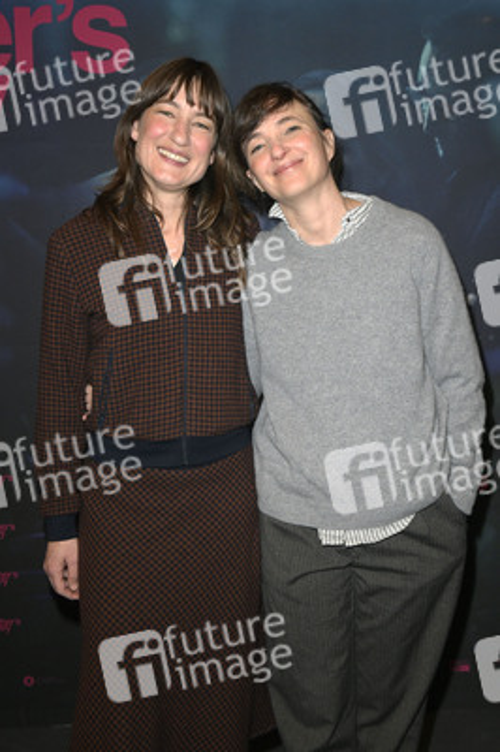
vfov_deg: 46.4
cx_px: 250
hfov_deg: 31.8
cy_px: 376
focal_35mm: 42
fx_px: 876
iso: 1600
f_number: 6.3
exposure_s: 1/250
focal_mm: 42
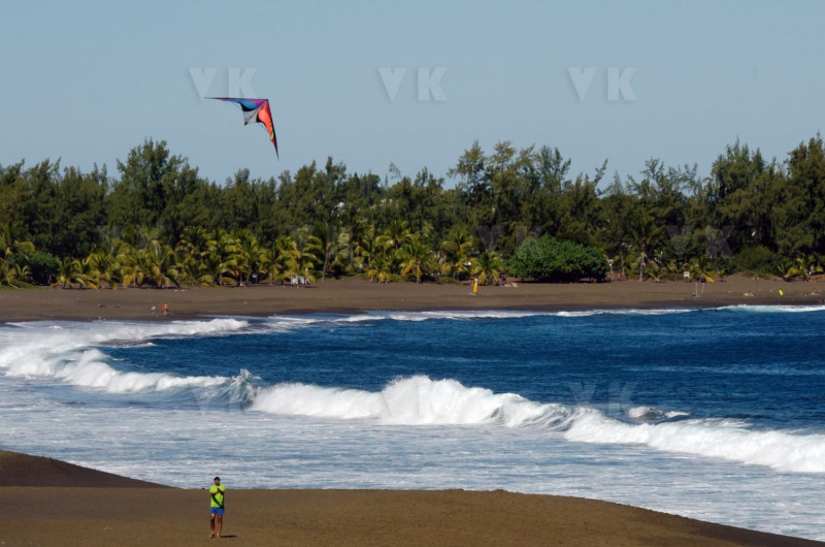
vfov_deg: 4.9
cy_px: 274
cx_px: 412
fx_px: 6347
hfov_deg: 7.4
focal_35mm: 278
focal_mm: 185
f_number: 14
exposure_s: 1/800
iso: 200
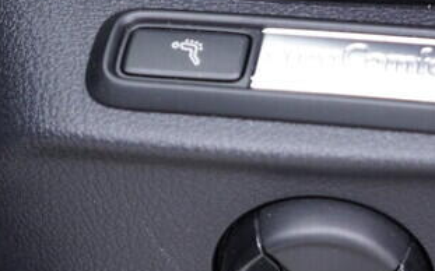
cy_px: 132
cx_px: 351
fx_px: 1434
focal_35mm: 121
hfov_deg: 17.1
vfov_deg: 10.8
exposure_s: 1/40
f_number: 2.8
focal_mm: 24
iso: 200
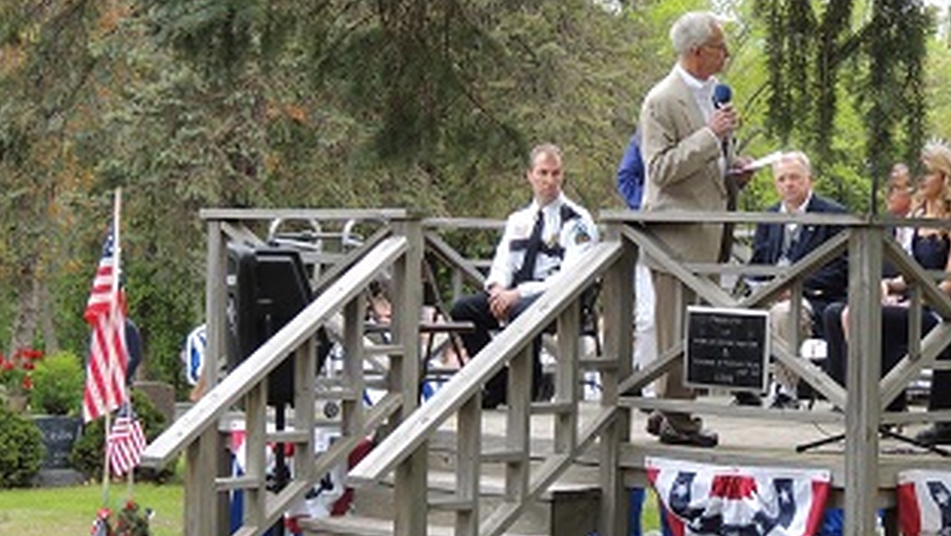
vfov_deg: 10.8
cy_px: 233
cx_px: 595
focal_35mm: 112
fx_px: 2826
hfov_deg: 19.1
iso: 100
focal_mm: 12.4
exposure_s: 1/80
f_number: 3.9
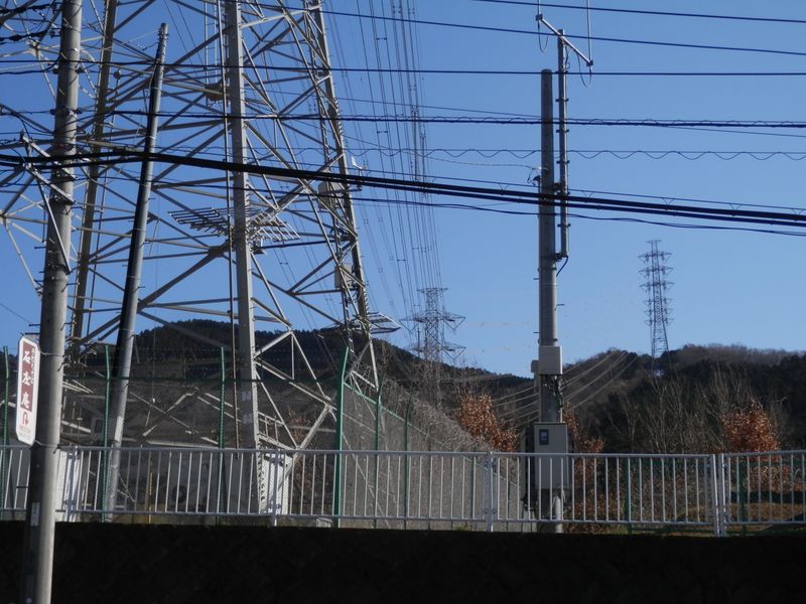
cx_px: 403
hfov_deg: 35.5
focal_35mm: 54
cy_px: 302
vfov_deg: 27.0
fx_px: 1257
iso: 100
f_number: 11.6
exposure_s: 1/160
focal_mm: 9.8
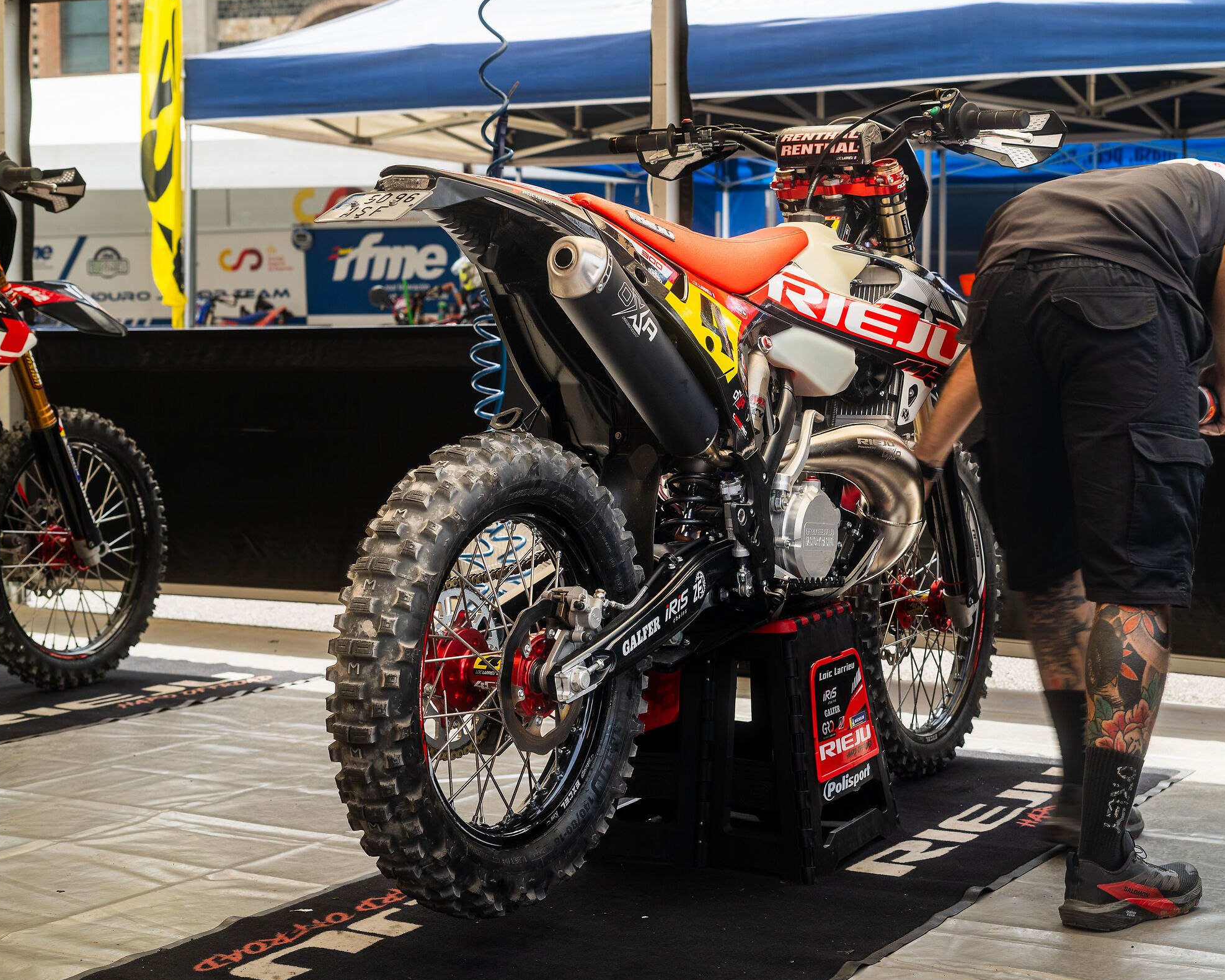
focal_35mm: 57
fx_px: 2067
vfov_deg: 26.7
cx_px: 715
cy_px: 492
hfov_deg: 32.9
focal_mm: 50
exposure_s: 1/80
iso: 125
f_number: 5.6
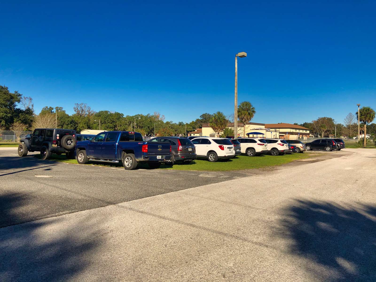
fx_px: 304
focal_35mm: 28
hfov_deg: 63.4
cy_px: 141
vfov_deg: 49.7
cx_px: 188
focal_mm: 4
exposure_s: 1/2825
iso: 20
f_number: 1.8
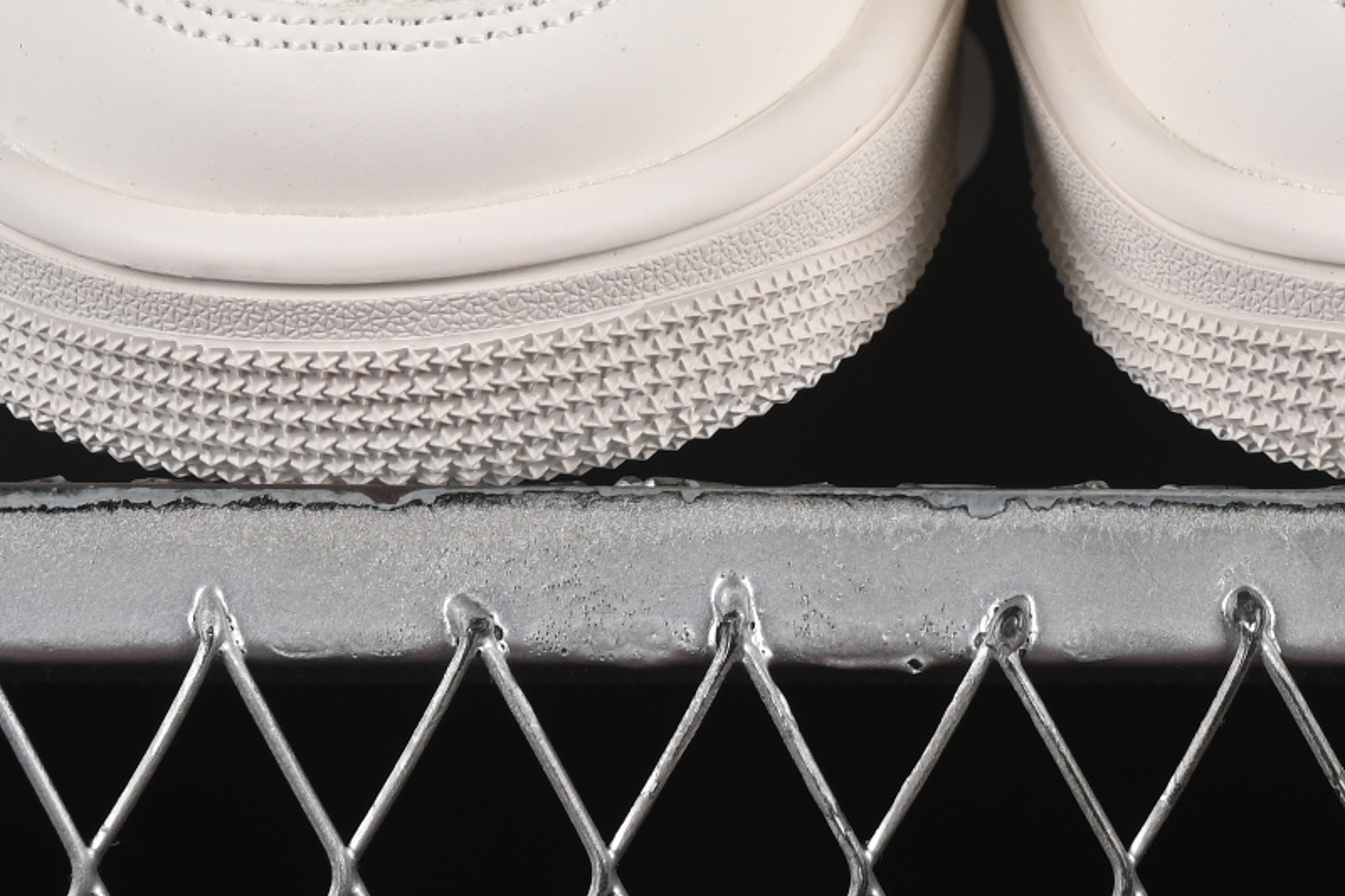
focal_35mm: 261
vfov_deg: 5.2
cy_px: -484
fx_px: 9749
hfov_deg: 7.9
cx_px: 1014
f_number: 8
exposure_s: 1/125
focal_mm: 50
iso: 160
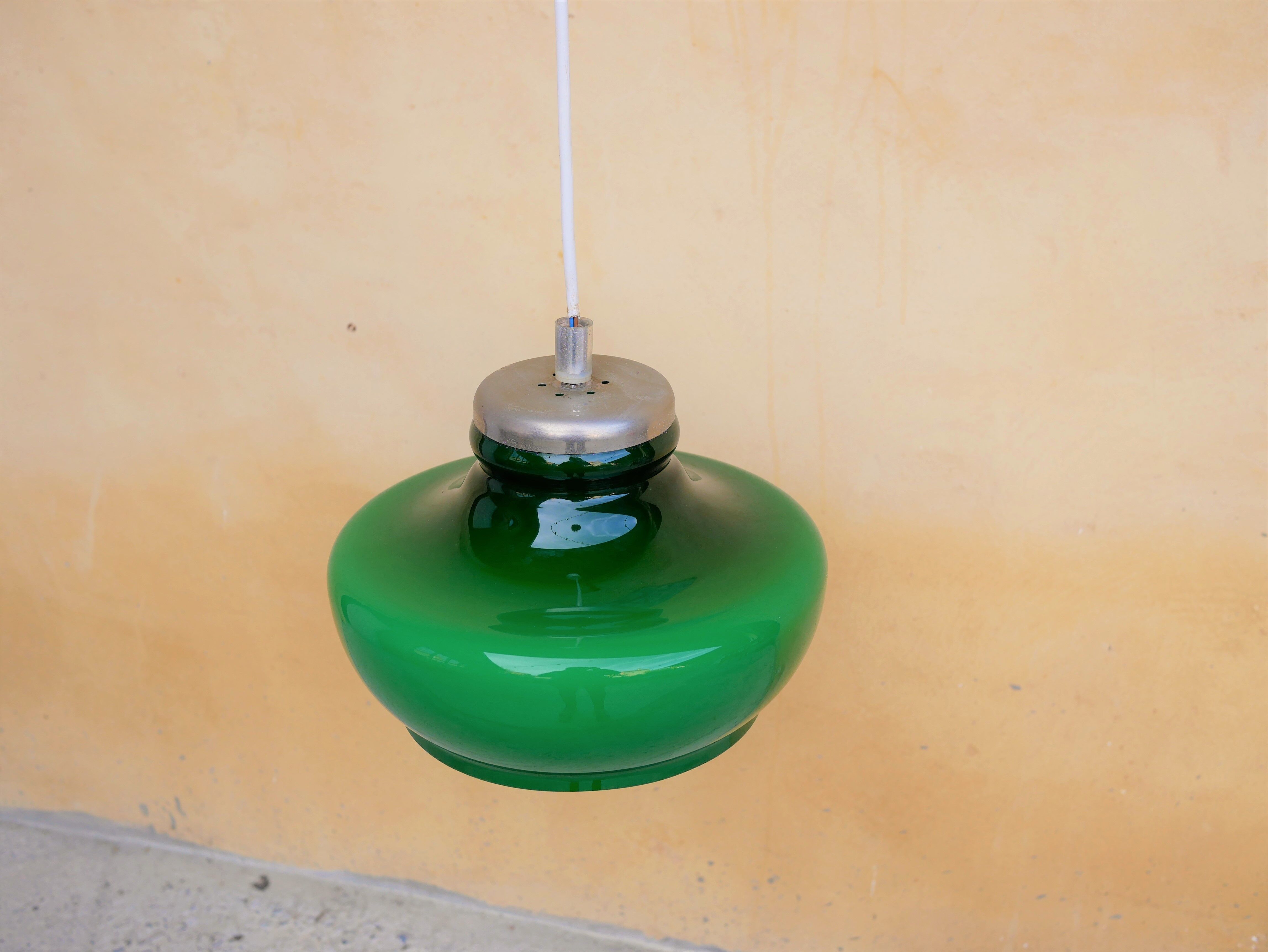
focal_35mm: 40
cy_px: 476
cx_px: 634
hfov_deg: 46.8
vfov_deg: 36.0
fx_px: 1466
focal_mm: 20
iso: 200
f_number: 3.5
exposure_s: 1/400
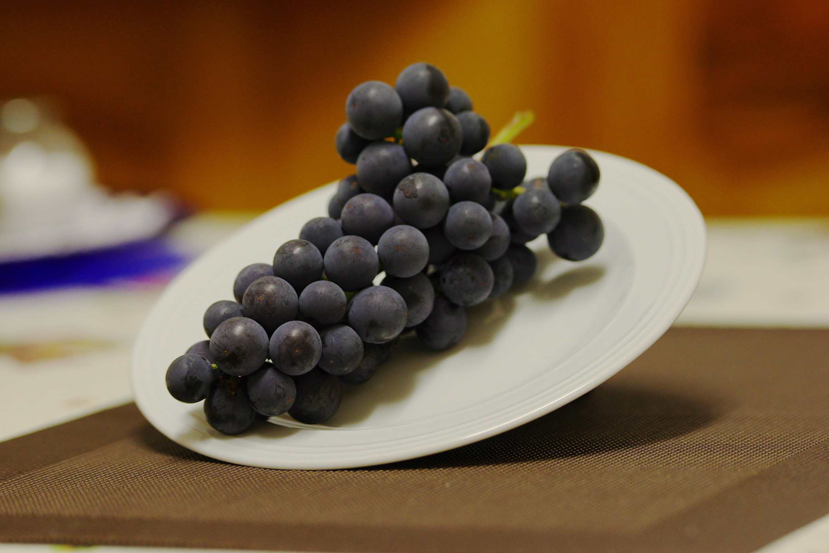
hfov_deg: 9.8
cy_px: 276
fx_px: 4835
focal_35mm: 210
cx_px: 414
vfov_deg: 6.5
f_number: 3.5
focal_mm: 140
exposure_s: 1/90
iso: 1600
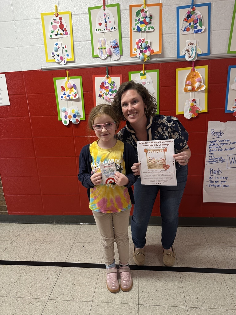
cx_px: 118
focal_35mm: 24
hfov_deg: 56.8
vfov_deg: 71.6
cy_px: 158
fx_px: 218
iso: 125
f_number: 1.78
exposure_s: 1/75
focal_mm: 6.86
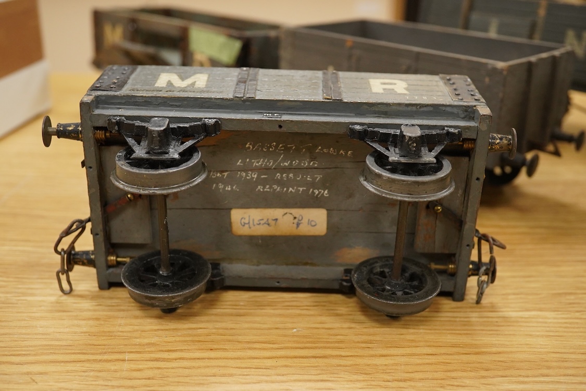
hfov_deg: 43.6
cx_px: 293
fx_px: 732
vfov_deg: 29.9
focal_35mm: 45
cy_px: 196
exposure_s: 1/160
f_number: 8
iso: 2500
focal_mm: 30
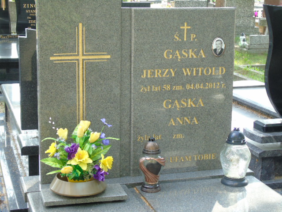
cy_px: 106
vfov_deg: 20.7
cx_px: 141
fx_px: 578
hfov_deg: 27.4
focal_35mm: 71
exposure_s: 1/40
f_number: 4.7
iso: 80
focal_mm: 13
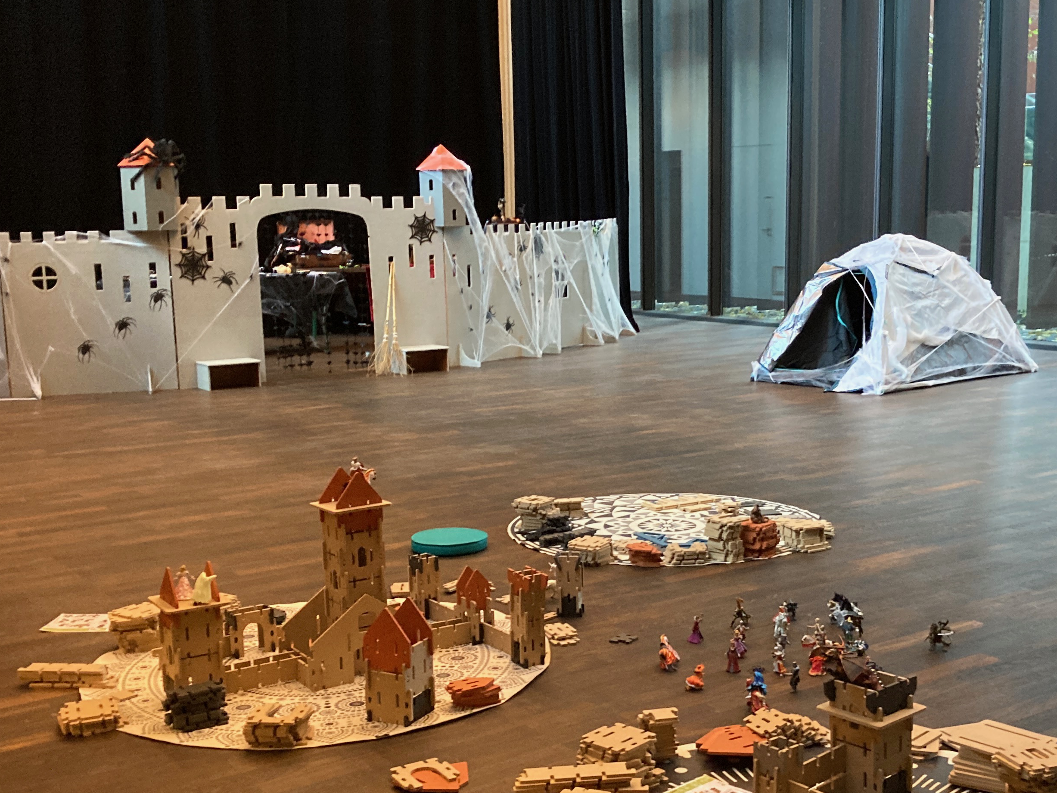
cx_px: 594
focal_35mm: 46
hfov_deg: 41.2
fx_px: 1405
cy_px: 468
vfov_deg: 31.5
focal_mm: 3.99
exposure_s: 1/40
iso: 320
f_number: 1.8
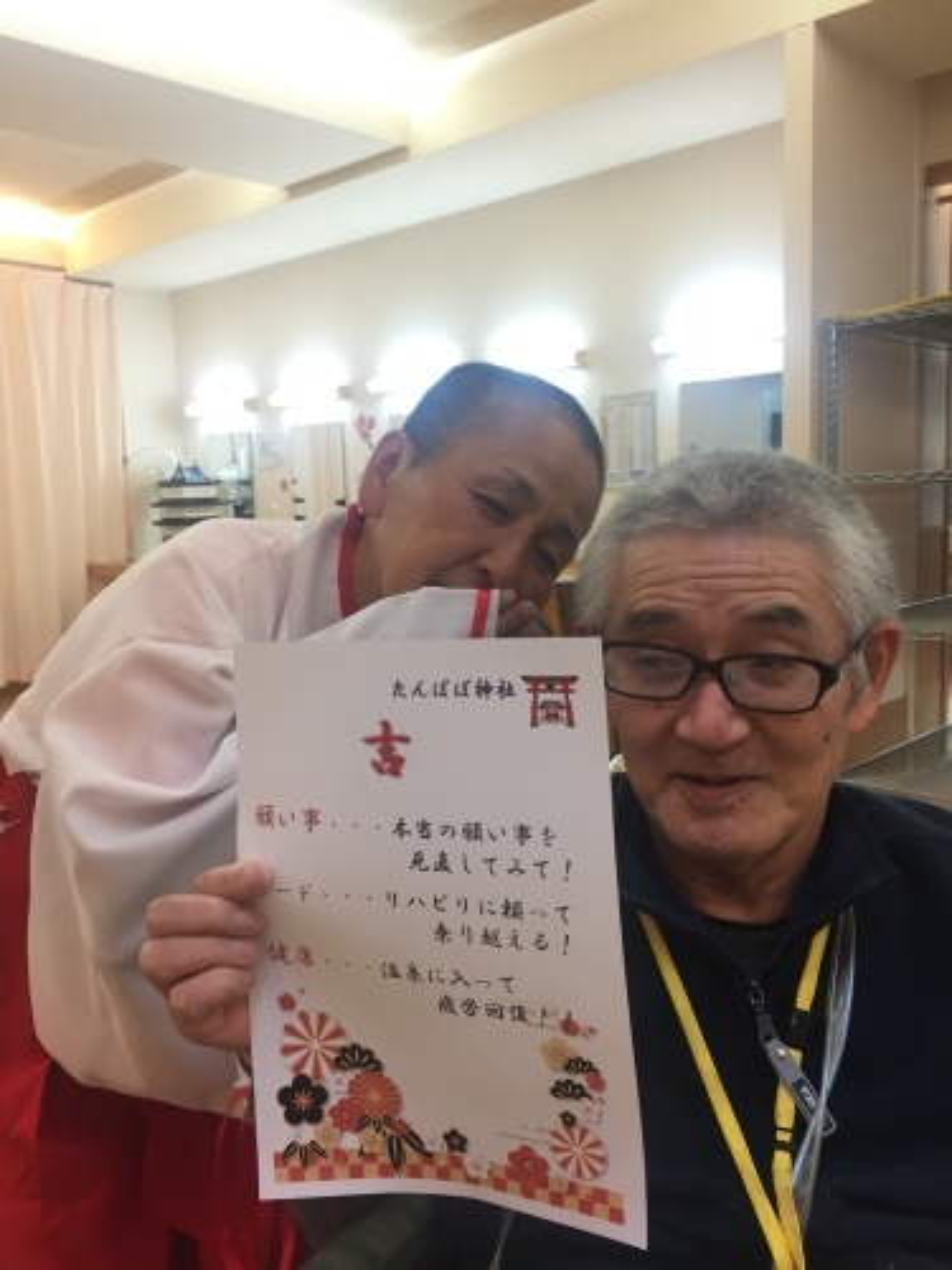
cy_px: 635
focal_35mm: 29
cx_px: 476
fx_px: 1063
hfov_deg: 48.2
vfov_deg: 61.7
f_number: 2.2
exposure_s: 1/30
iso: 80
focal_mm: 4.15
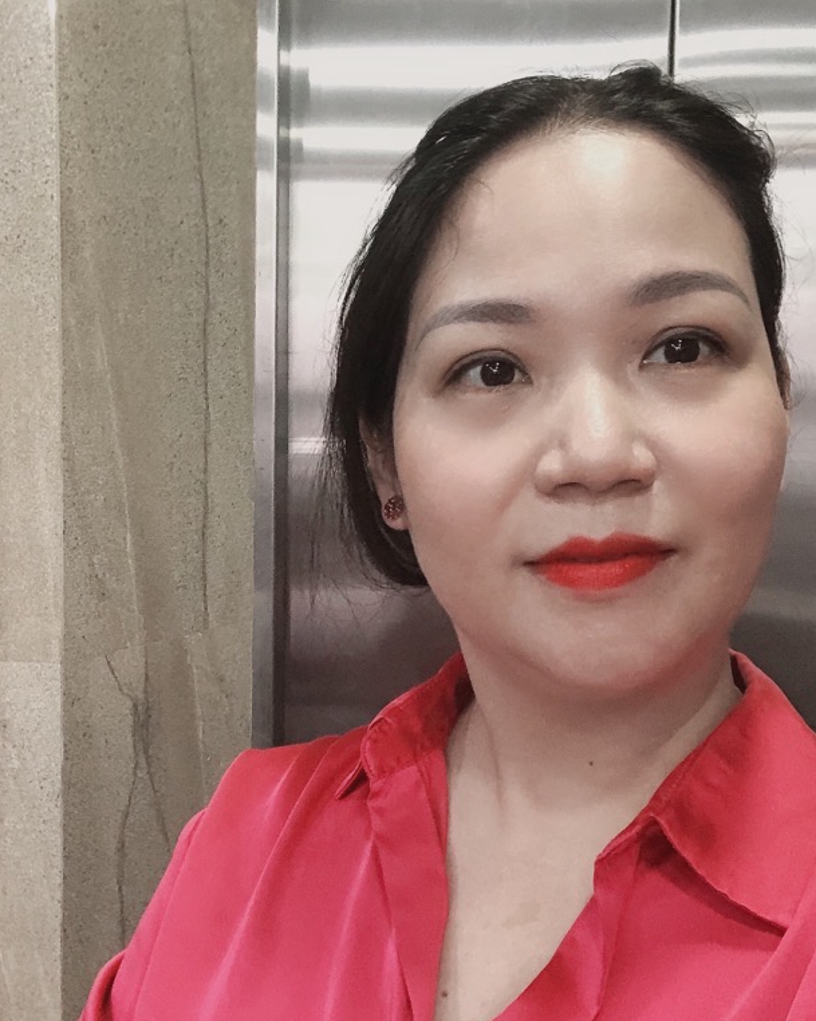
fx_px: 1269
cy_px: 512
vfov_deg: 43.8
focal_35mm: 42
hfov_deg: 35.5
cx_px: 318
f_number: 2.2
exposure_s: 1/24
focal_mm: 2.87
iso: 160
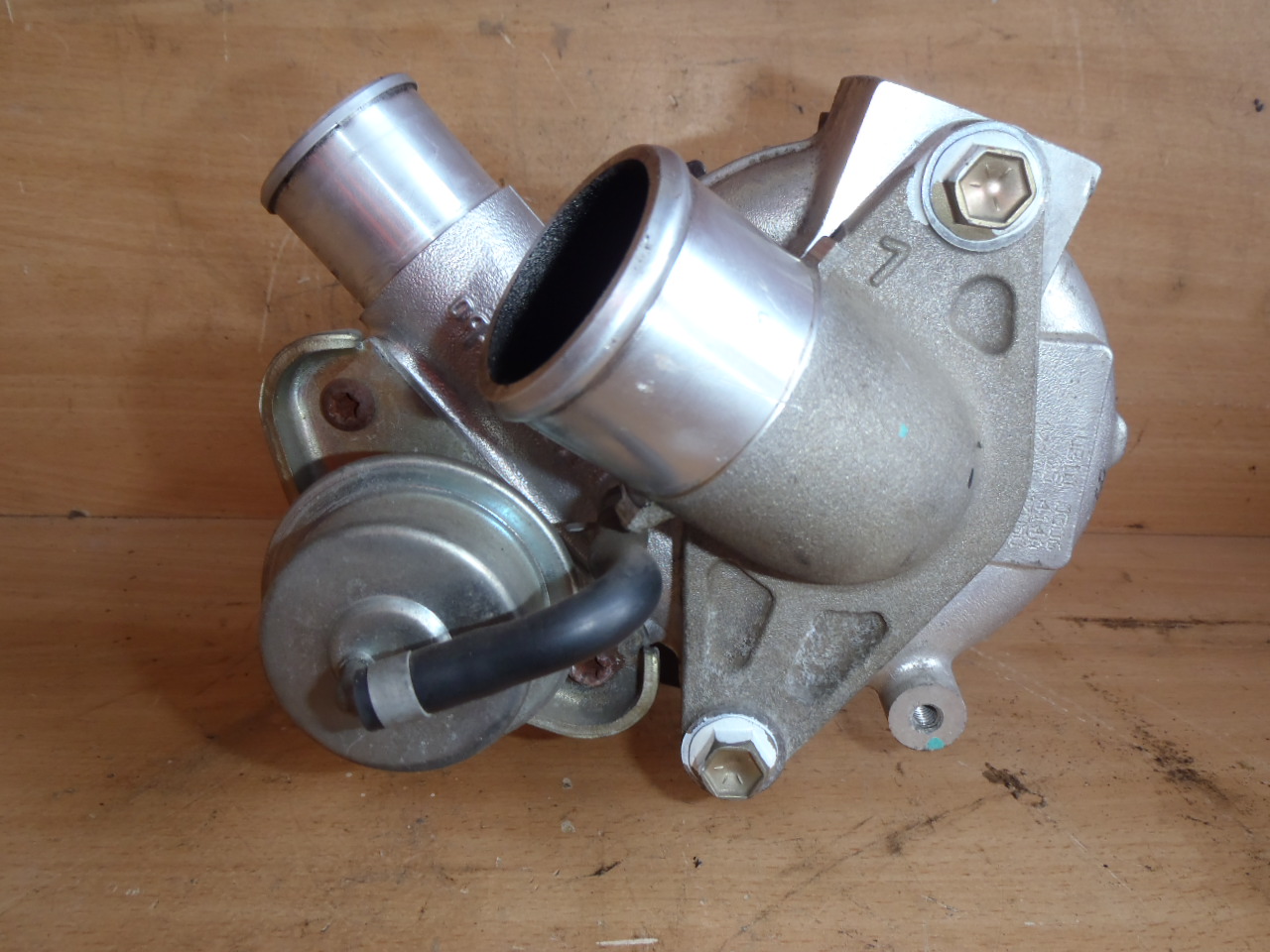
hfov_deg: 63.4
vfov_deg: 49.7
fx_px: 1027
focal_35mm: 28
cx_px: 635
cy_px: 476
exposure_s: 1/30
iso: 100
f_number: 3.9
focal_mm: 5
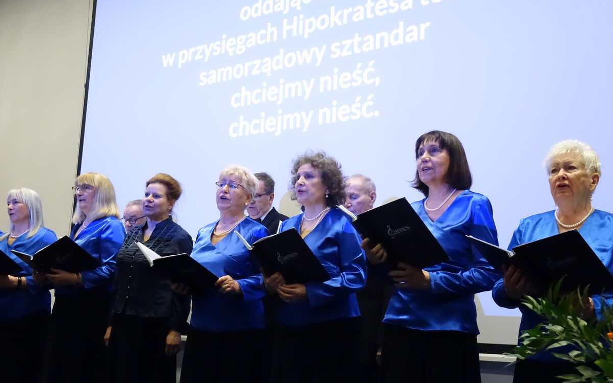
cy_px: 194
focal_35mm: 45
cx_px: 306
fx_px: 752
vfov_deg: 28.6
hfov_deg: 44.4
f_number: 2.8
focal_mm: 16.09
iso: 6400
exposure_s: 1/100
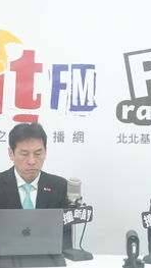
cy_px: 133
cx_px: 105
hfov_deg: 11.8
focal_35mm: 103
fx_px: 731
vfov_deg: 20.8
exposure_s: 1/125
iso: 1000
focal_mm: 43
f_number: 5
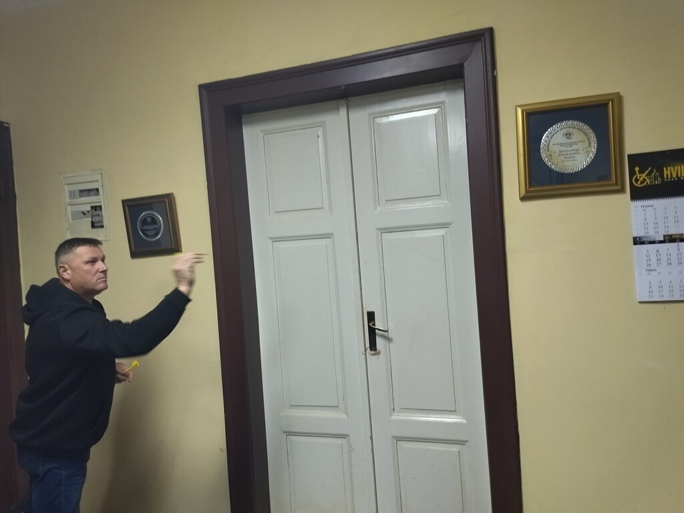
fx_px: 534
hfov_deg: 65.3
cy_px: 256
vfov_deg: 51.4
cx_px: 342
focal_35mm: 27
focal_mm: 4.74
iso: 450
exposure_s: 1/33
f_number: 1.79
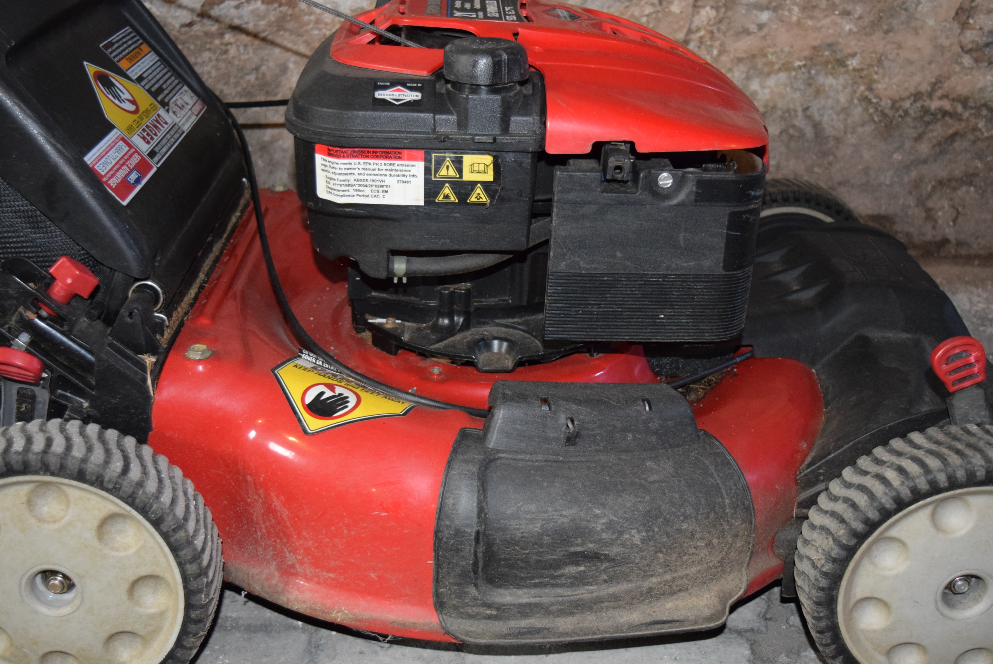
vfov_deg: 30.9
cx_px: 496
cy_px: 332
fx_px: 1201
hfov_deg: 44.9
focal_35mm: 44
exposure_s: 1/60
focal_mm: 29
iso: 2200
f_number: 4.2
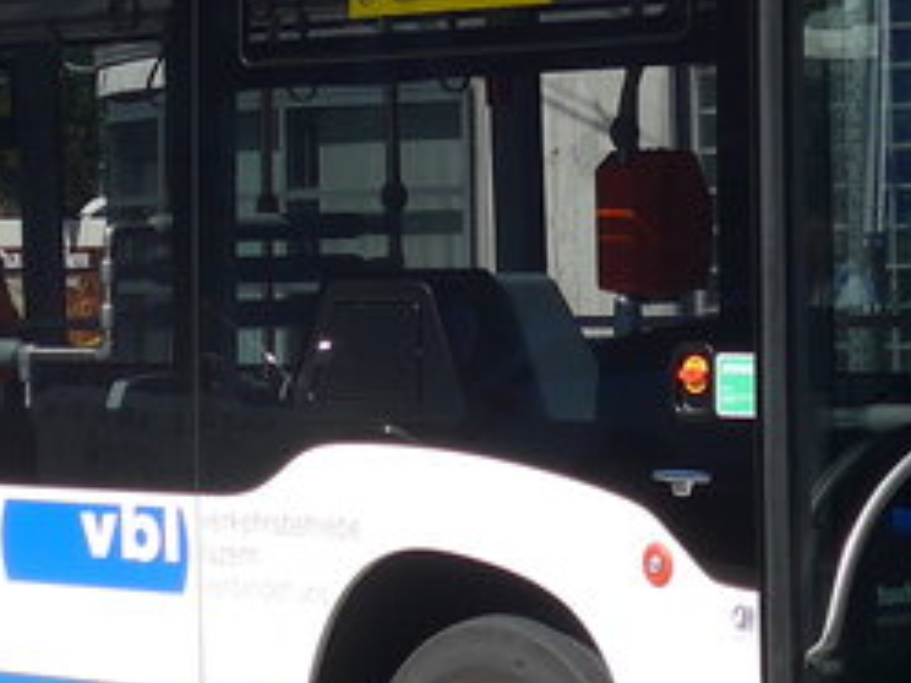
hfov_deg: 10.5
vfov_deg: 7.8
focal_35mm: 189
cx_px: 599
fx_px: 4974
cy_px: -22
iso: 80
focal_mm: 8
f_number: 2.8
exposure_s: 1/1600
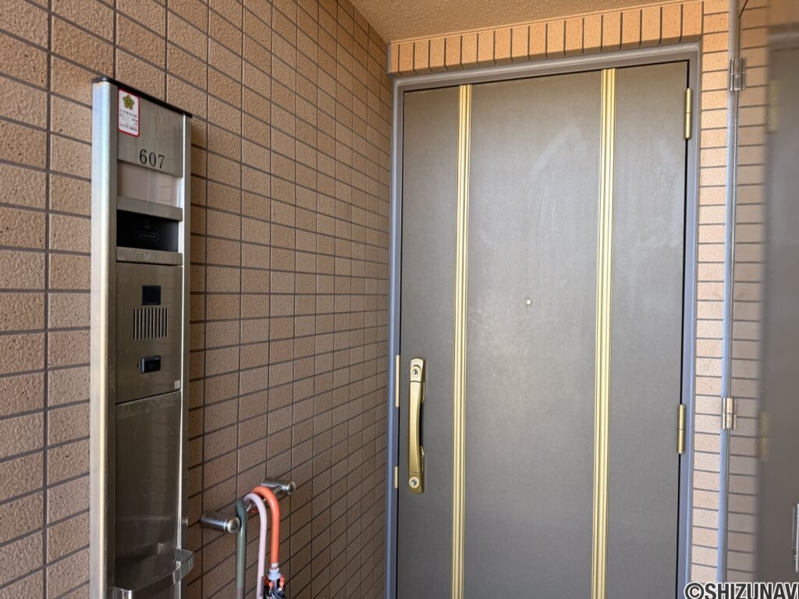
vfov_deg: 56.8
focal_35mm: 24
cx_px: 400
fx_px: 554
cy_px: 300
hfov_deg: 71.6
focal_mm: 6.76
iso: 80
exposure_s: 1/121
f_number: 1.78
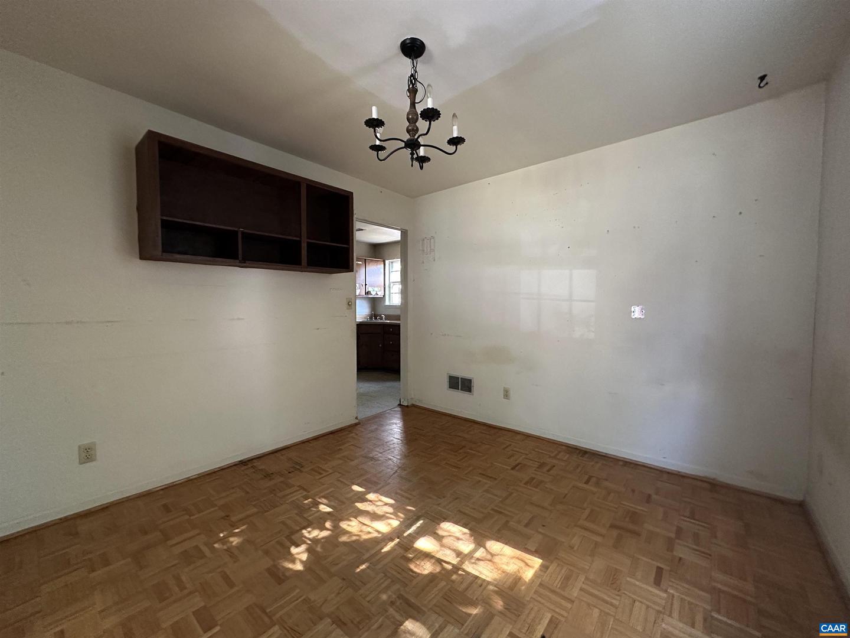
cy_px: 319
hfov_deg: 102.1
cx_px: 425
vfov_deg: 85.7
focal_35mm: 14
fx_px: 344
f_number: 2.2
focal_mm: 2.22
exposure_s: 1/60
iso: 640
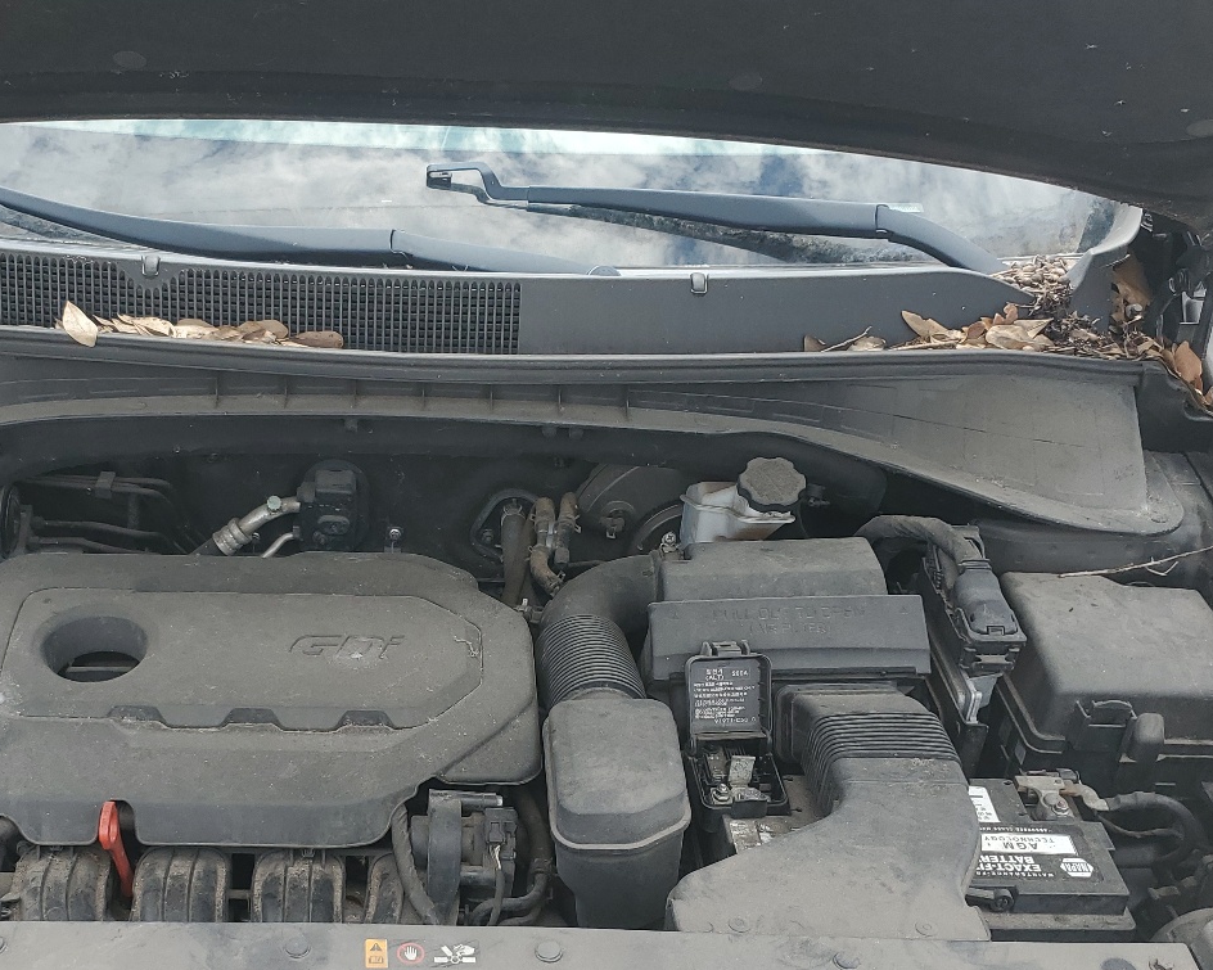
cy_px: 699
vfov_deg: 34.3
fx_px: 1544
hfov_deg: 42.6
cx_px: 448
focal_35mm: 43
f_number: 1.5
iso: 50
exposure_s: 1/833
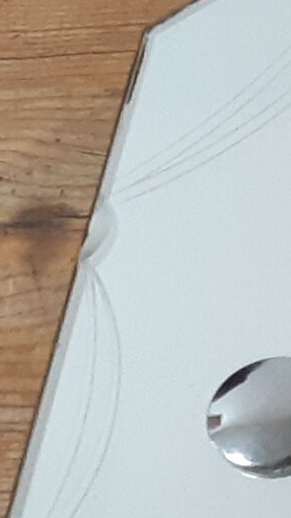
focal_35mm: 181
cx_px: 1369
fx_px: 2486
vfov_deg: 11.8
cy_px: 425
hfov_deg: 5.4
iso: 250
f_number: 1.7
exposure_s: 1/50
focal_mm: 3.93
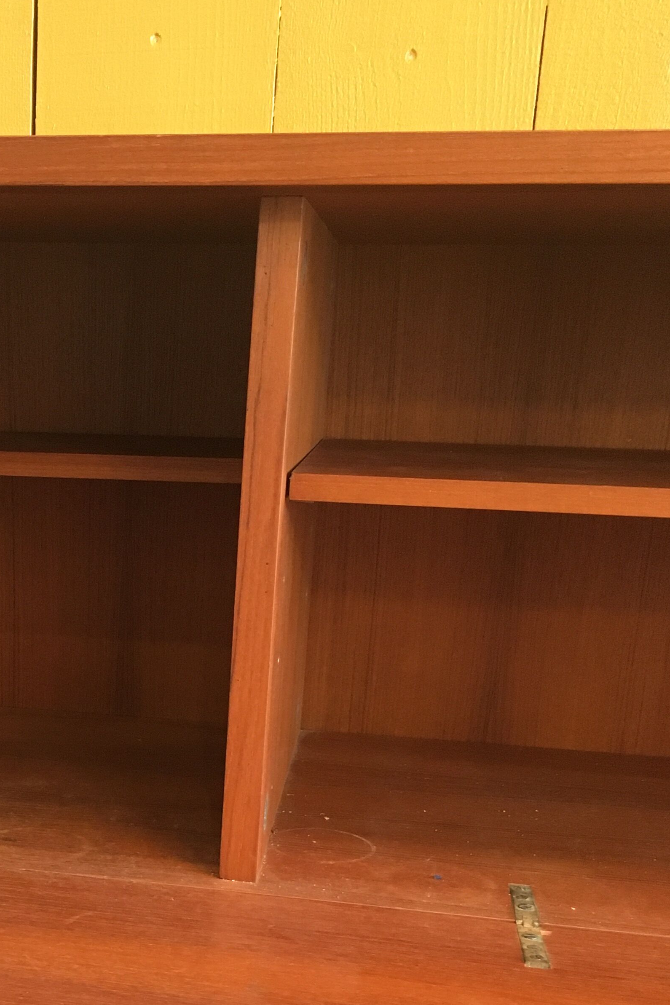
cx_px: 48
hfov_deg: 25.5
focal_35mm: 51
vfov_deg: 37.8
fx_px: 1424
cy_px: 772
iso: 200
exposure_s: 1/17
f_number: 2.2
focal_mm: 4.15
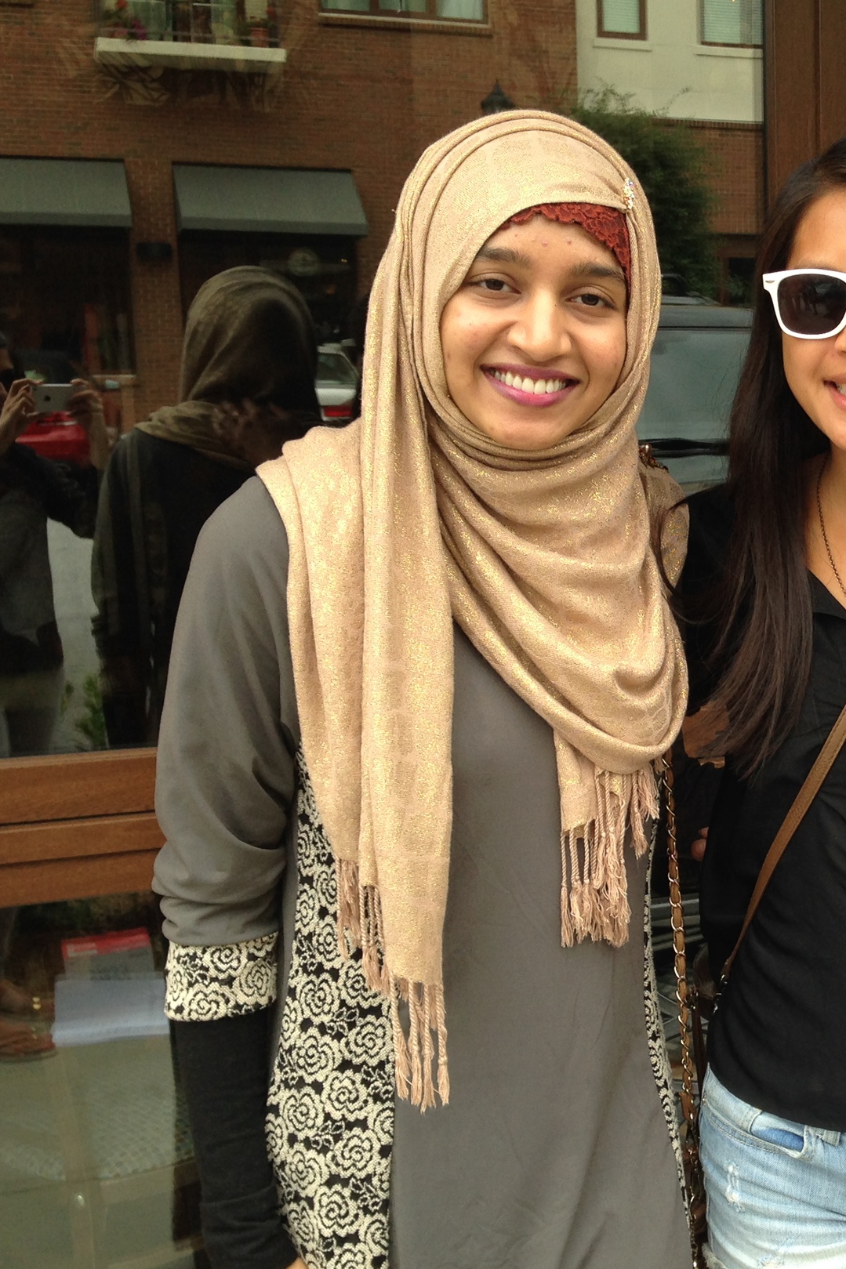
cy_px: 660
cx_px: 869
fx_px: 1869
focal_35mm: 53
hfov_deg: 24.2
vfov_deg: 37.5
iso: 50
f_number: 2.4
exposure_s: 1/296
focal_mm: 4.12
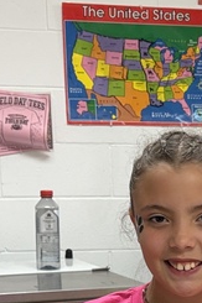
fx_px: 952
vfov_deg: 17.3
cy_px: 361
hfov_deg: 11.5
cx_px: 314
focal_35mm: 113
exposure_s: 1/60
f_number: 1.6
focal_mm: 5.96
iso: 100
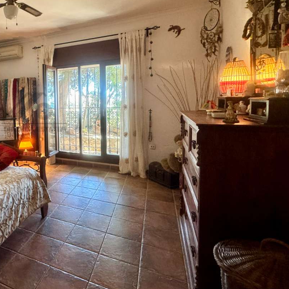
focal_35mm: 23
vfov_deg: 66.4
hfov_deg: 58.6
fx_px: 217
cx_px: 35
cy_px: 111
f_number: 2.2
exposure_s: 1/50
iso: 400
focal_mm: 2.22
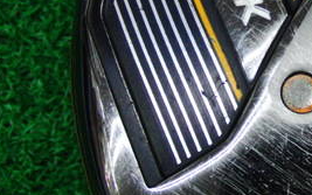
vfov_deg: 13.9
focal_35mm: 94
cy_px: 49
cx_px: 330
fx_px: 799
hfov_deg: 21.1
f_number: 3.6
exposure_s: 1/80
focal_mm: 6.42
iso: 320
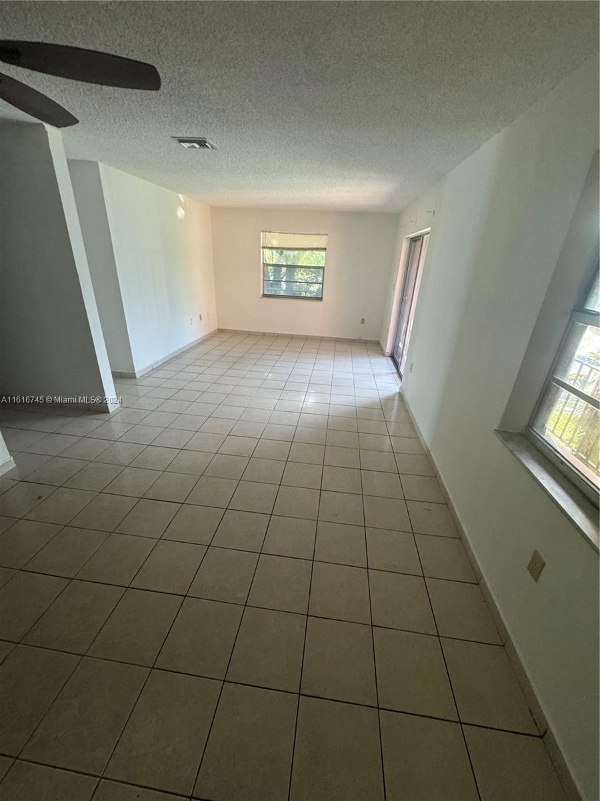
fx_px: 324
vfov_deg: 102.1
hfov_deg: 85.7
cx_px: 300
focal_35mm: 14
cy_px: 400
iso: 320
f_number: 2.2
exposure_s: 1/60
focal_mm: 2.22
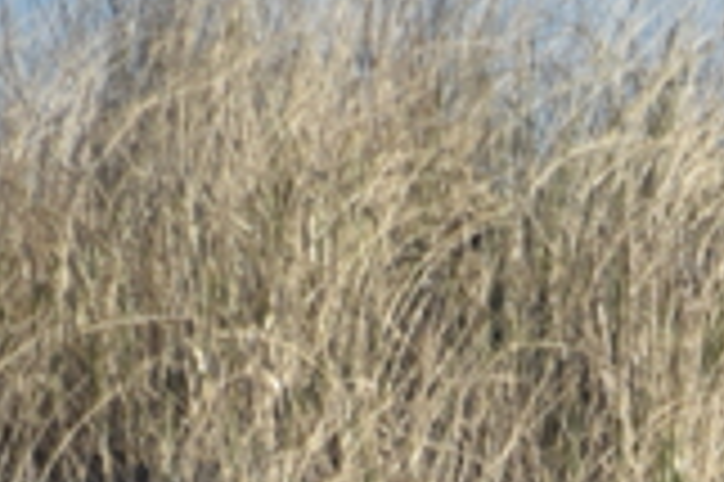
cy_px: 752
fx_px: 47976
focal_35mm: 2388
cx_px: 1399
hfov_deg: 0.9
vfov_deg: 0.6
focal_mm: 300
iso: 125
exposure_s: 1/640
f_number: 5.6
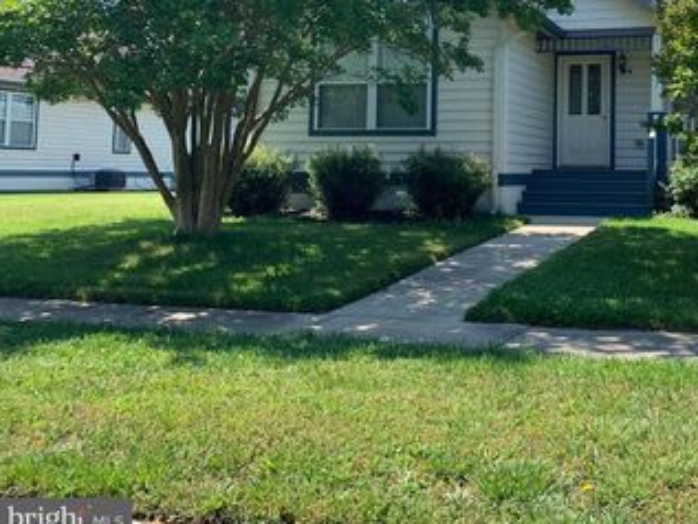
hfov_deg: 43.8
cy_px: 129
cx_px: 548
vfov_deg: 34.4
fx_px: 827
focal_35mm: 41
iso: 25
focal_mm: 4.25
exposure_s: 1/743
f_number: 1.8
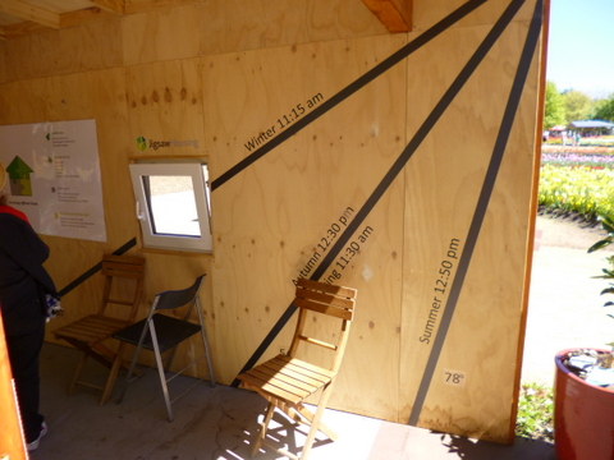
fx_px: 426
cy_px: 230
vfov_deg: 56.8
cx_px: 307
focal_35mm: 24
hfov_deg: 71.6
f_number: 2.5
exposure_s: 1/320
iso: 100
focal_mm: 4.3
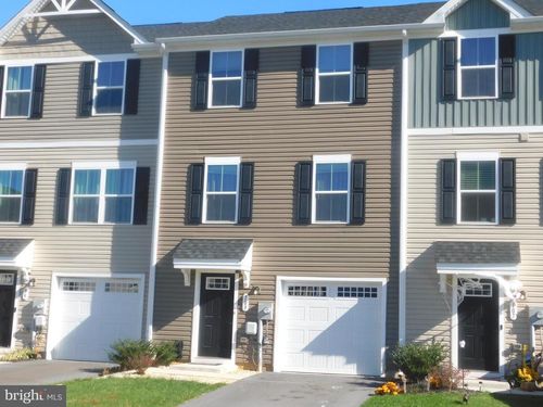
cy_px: 204
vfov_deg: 28.6
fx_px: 800
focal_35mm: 51
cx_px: 272
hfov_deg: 37.5
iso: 125
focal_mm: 9
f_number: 3.8
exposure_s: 1/800
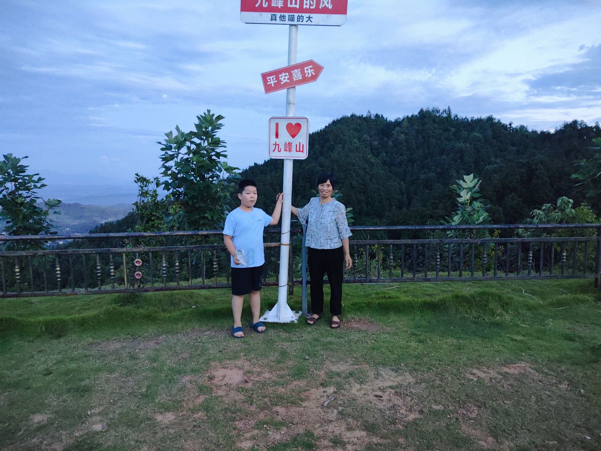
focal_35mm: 24
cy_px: 226
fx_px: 417
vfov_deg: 56.8
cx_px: 300
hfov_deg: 71.6
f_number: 1.8
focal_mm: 4.68
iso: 1858
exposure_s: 1/25
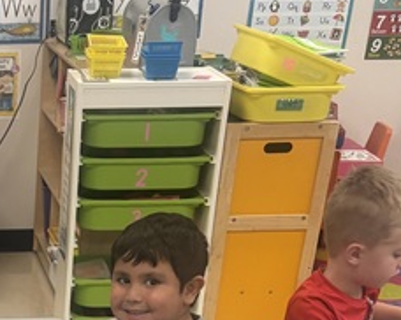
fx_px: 1055
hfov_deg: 20.0
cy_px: 559
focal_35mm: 89
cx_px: -97
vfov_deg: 15.2
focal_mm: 5.96
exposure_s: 1/60
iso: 160
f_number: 1.6
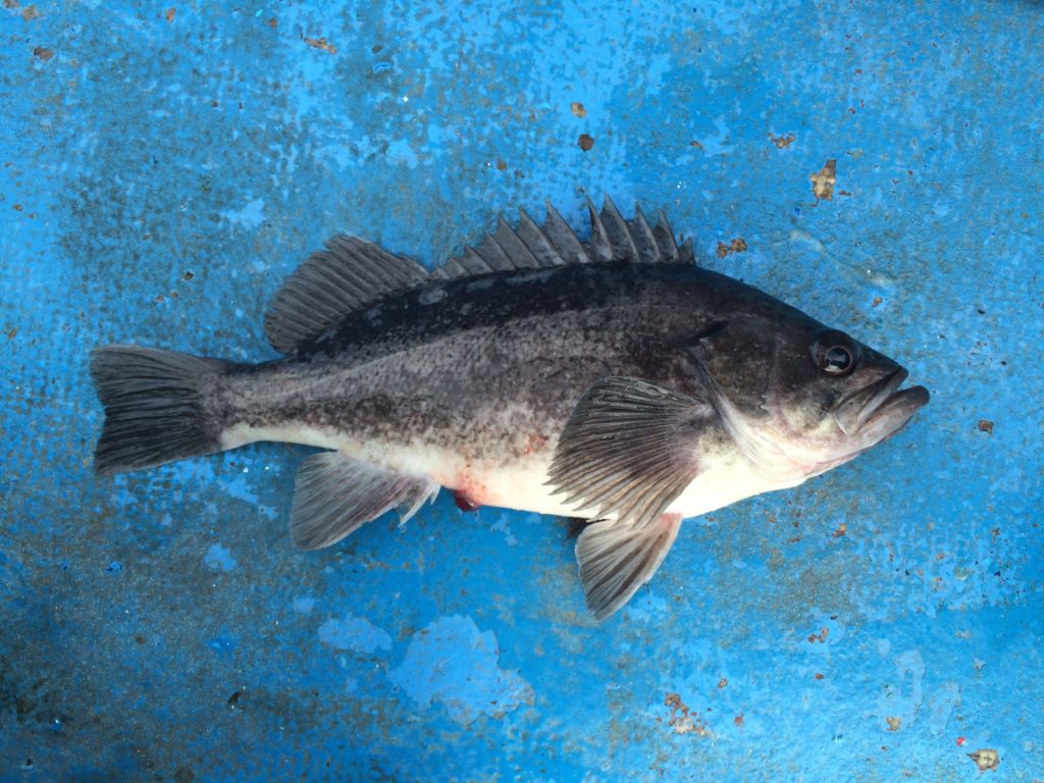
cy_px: 392
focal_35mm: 29
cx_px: 522
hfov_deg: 61.7
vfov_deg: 48.2
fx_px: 875
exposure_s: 1/376
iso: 32
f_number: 2.2
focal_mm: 4.15
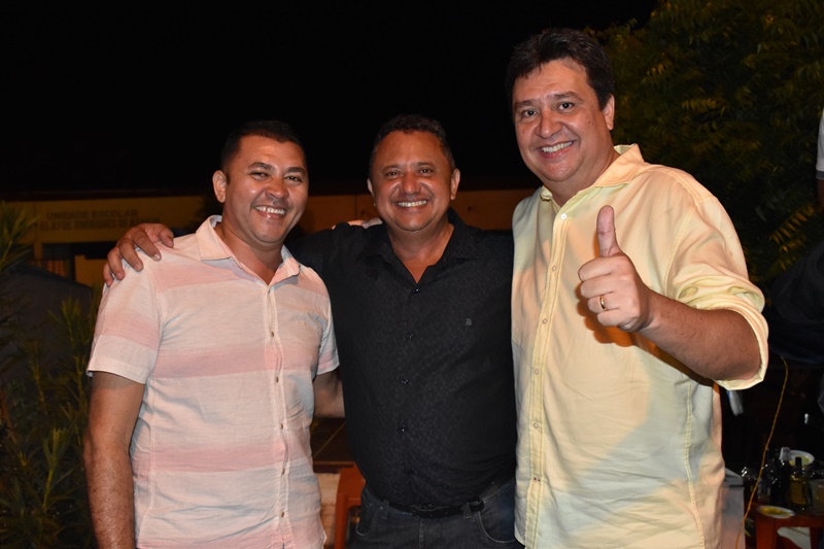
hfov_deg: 55.1
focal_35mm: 34
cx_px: 412
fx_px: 789
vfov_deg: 38.3
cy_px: 274
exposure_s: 1/100
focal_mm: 23
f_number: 5.6
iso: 2500
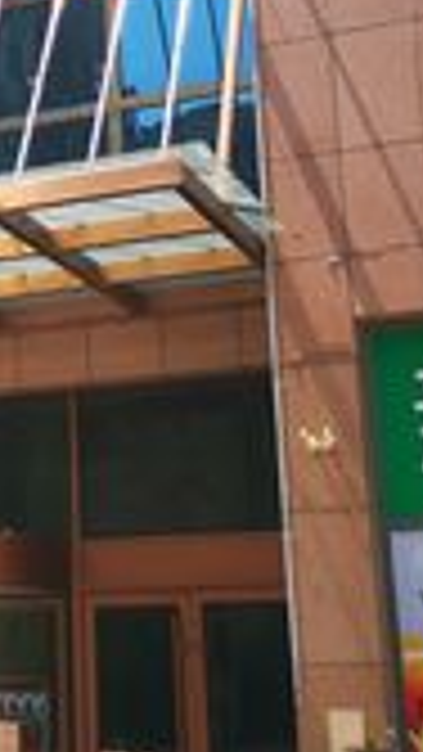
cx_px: -86
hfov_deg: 14.3
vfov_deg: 25.6
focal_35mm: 82
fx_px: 1634
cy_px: 194
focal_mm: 5.58
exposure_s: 1/1429
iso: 50
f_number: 1.8
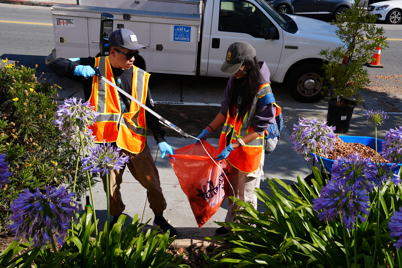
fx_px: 413
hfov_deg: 51.9
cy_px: 134
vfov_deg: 36.0
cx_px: 201
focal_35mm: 37
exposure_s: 1/125
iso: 80
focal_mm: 37
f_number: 8
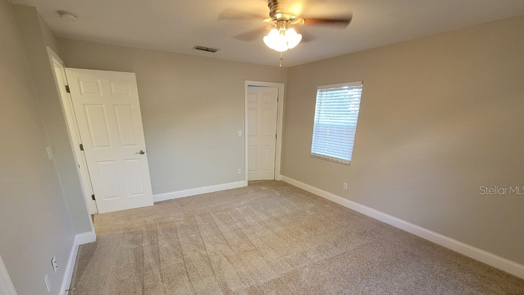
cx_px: 253
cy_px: 190
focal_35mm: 15
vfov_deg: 69.1
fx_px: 208
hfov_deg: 103.0
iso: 400
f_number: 2.2
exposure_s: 1/40
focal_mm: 2.2
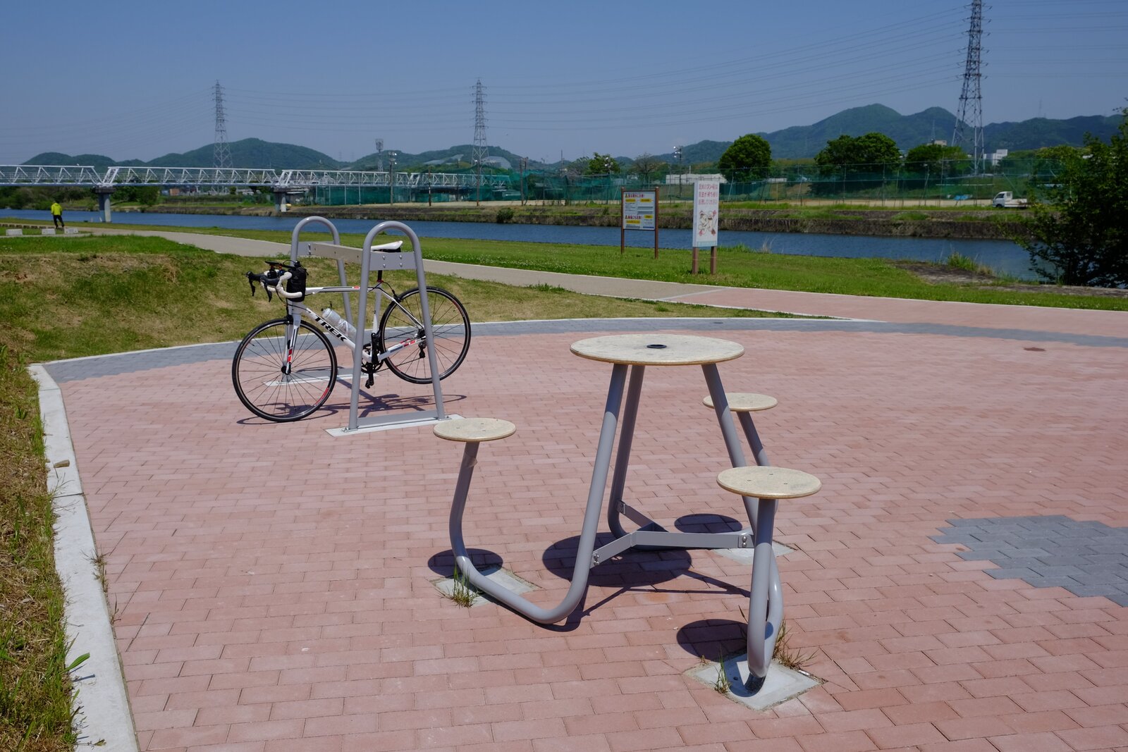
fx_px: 971
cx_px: 564
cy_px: 376
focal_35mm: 31
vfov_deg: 42.3
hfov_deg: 60.3
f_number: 8
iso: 200
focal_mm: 20.5
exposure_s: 1/800
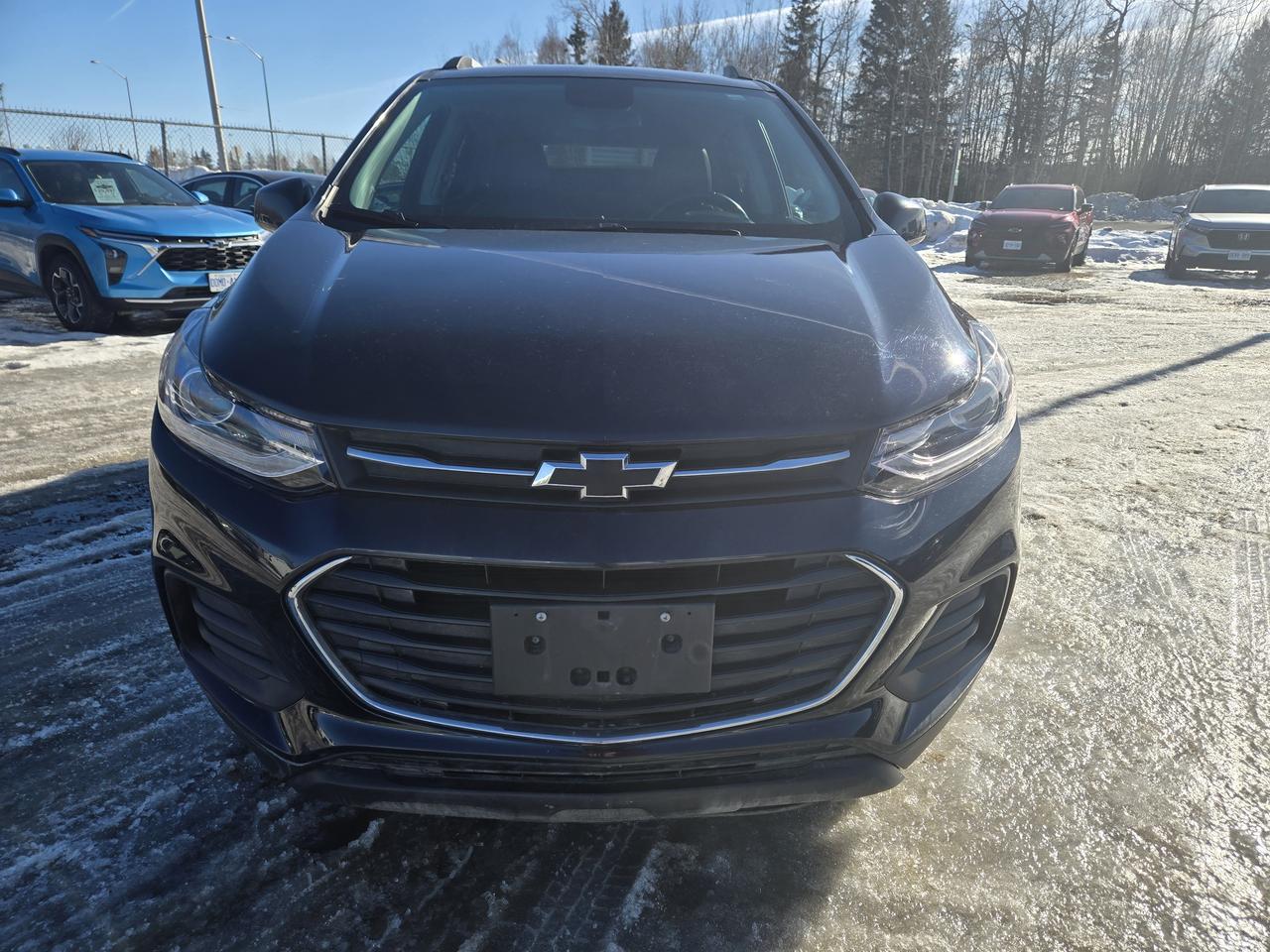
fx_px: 844
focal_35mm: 23
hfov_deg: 73.9
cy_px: 476
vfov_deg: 58.9
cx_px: 635
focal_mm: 5.4
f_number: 1.8
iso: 25
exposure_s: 1/1513
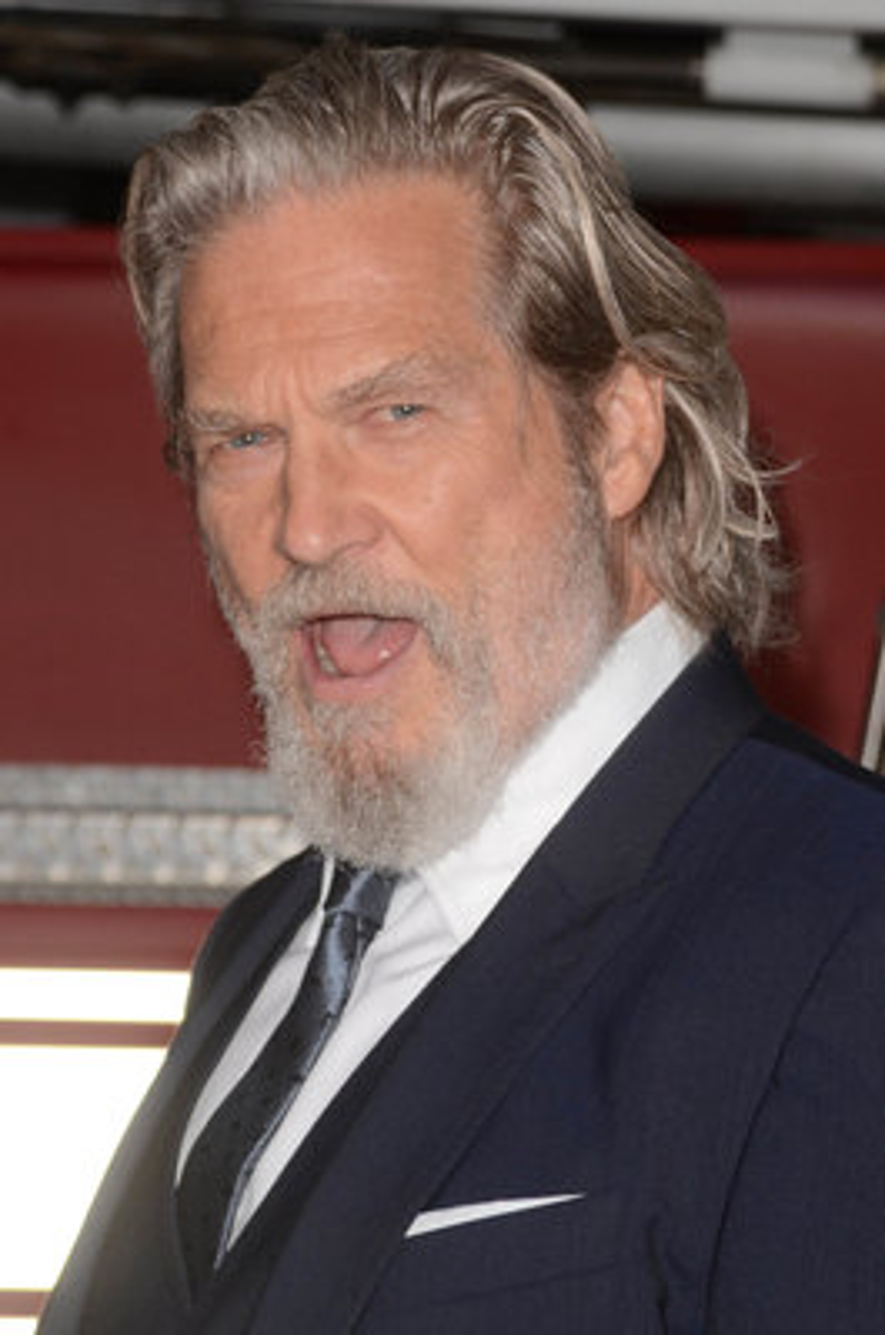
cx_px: 442
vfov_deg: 12.3
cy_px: 668
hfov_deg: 8.1
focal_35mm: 168
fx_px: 6222
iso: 400
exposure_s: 1/400
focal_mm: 112
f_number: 8
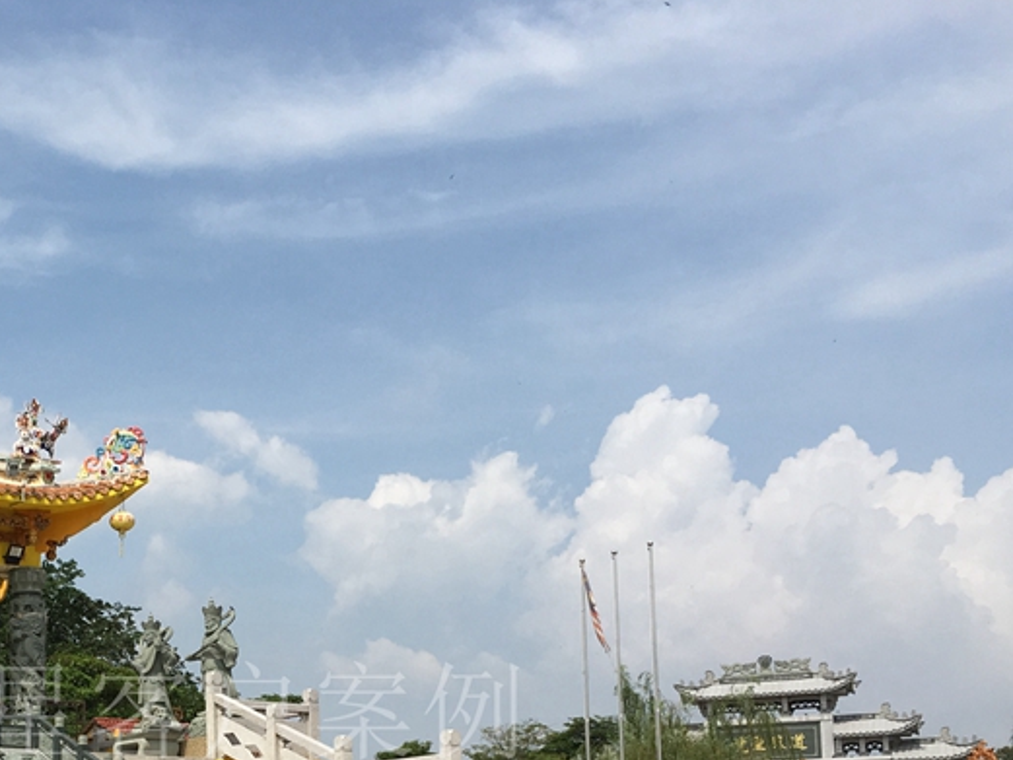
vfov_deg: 24.7
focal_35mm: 57
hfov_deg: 32.4
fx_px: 1668
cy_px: 725
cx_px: 142
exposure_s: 1/2404
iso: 25
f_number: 2.2
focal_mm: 4.15
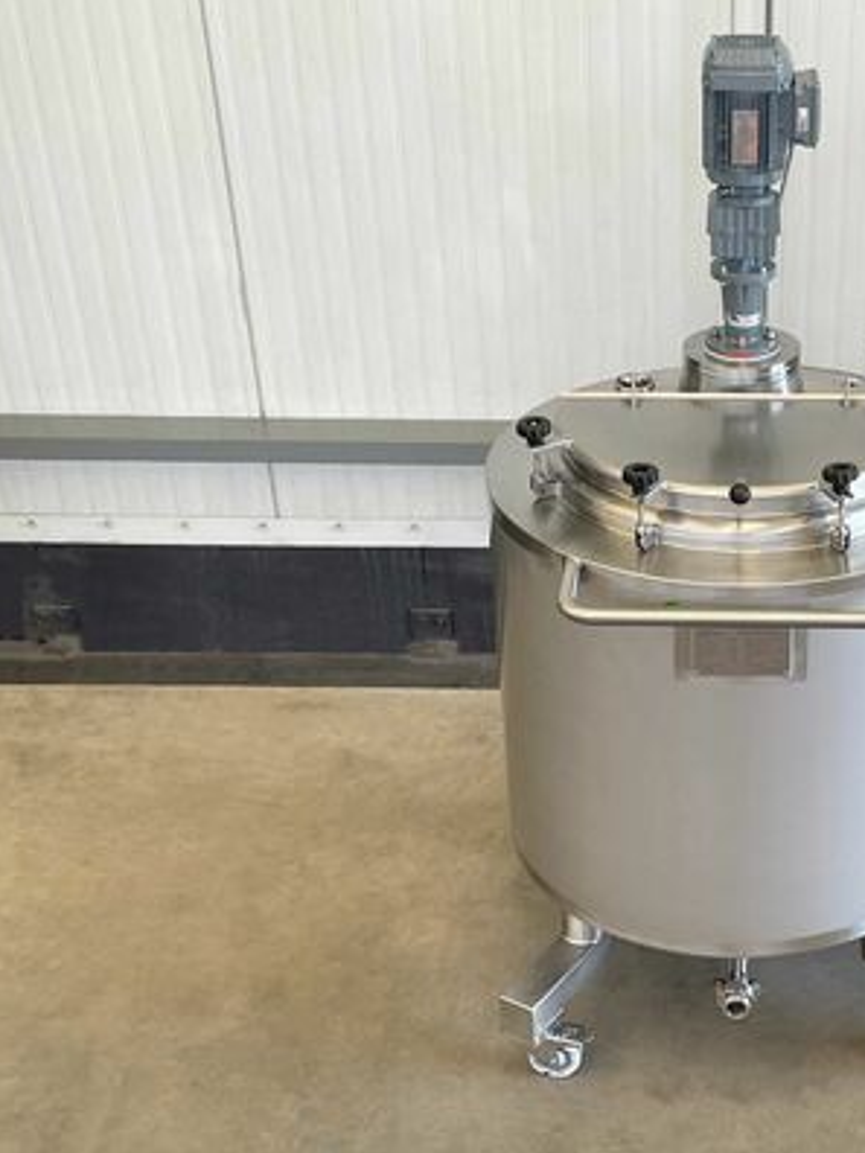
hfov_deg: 38.5
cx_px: 744
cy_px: 574
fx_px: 1166
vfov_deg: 52.6
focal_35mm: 35
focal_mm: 4.2
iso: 64
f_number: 1.6
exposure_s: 1/100
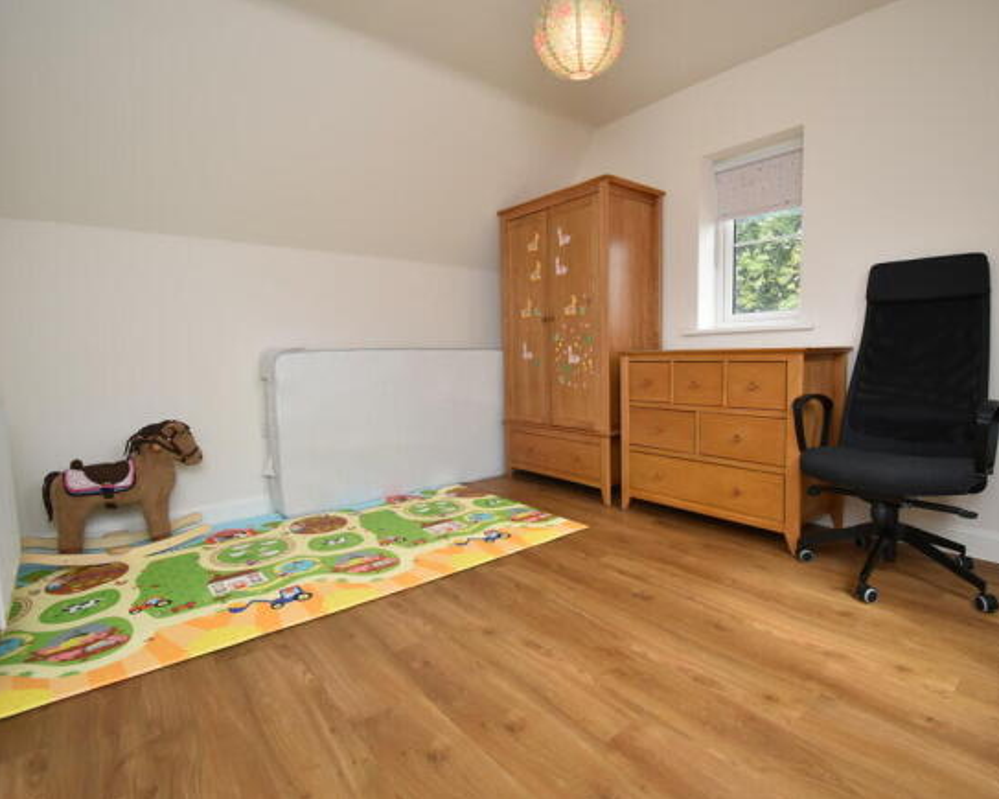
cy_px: 400
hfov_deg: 89.3
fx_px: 502
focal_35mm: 17
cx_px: 555
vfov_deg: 76.9
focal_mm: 10
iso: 280
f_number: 5
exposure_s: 1/200
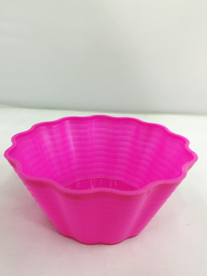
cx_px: 103
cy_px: 140
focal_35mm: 30
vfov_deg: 60.0
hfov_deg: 46.8
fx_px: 239
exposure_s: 1/33
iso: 125
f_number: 2.2
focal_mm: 4.15
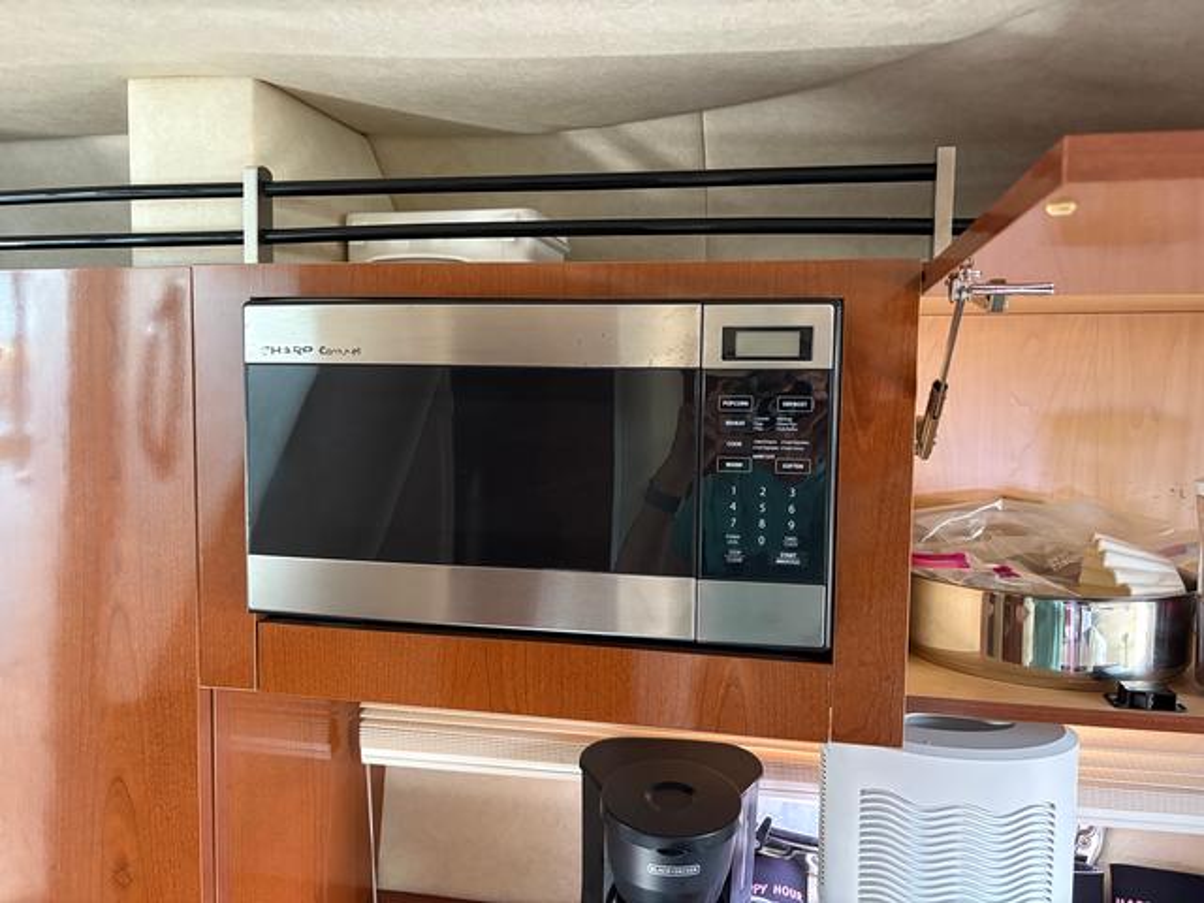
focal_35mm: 26
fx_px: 904
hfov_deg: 67.3
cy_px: 452
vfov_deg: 53.1
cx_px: 602
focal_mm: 5.96
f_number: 1.6
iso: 500
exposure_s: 1/42
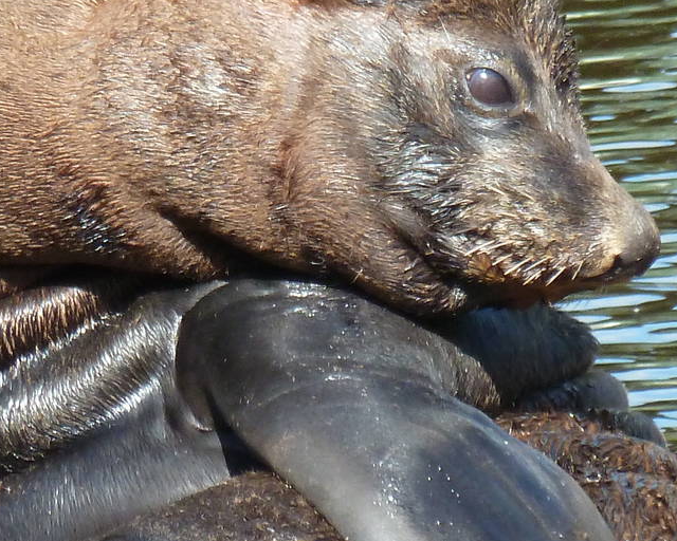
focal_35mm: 973
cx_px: 365
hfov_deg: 2.0
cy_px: 278
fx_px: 19496
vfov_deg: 1.6
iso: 200
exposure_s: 1/250
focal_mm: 49.2
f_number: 4.9
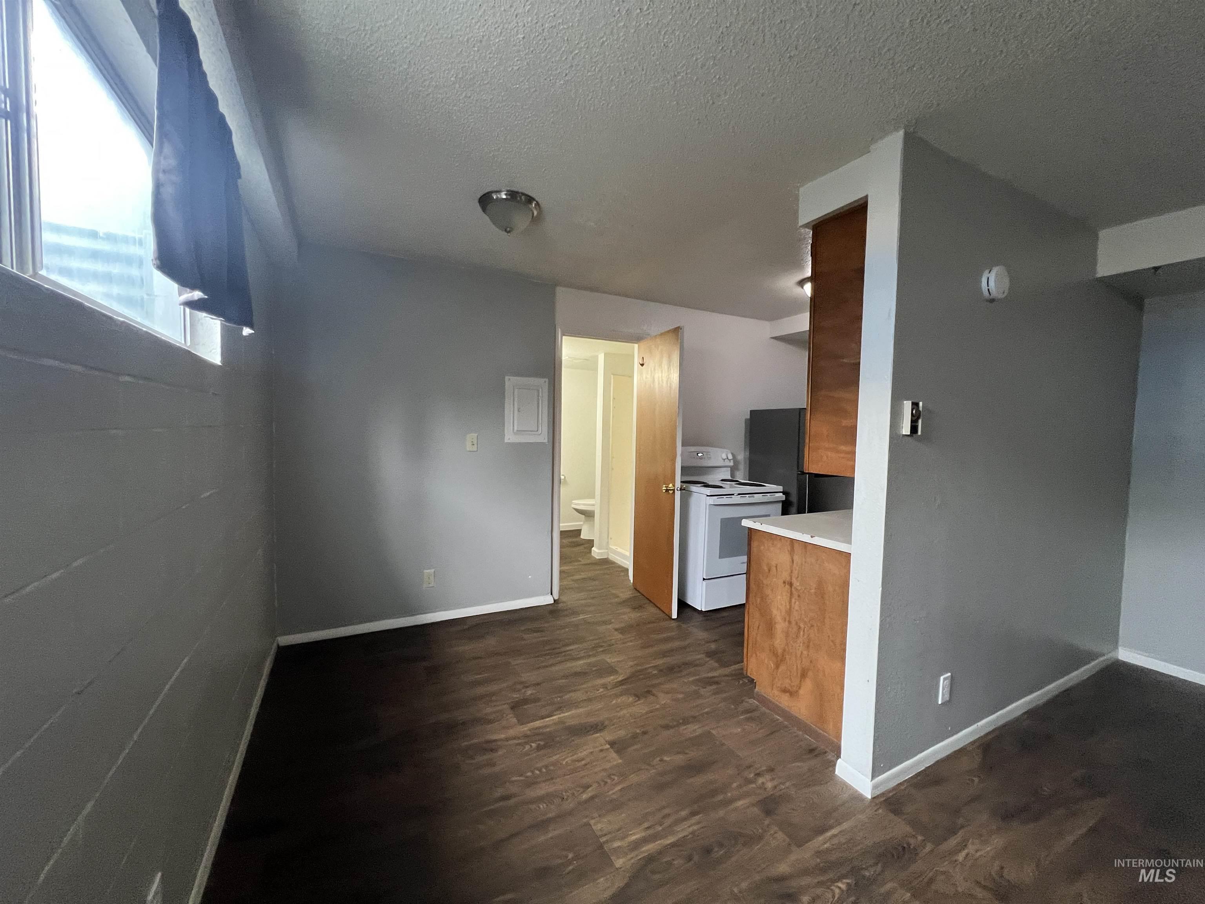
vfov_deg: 89.9
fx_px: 453
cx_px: 602
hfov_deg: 106.2
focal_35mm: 13
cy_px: 452
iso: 320
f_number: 1.8
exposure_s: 1/60
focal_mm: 1.57
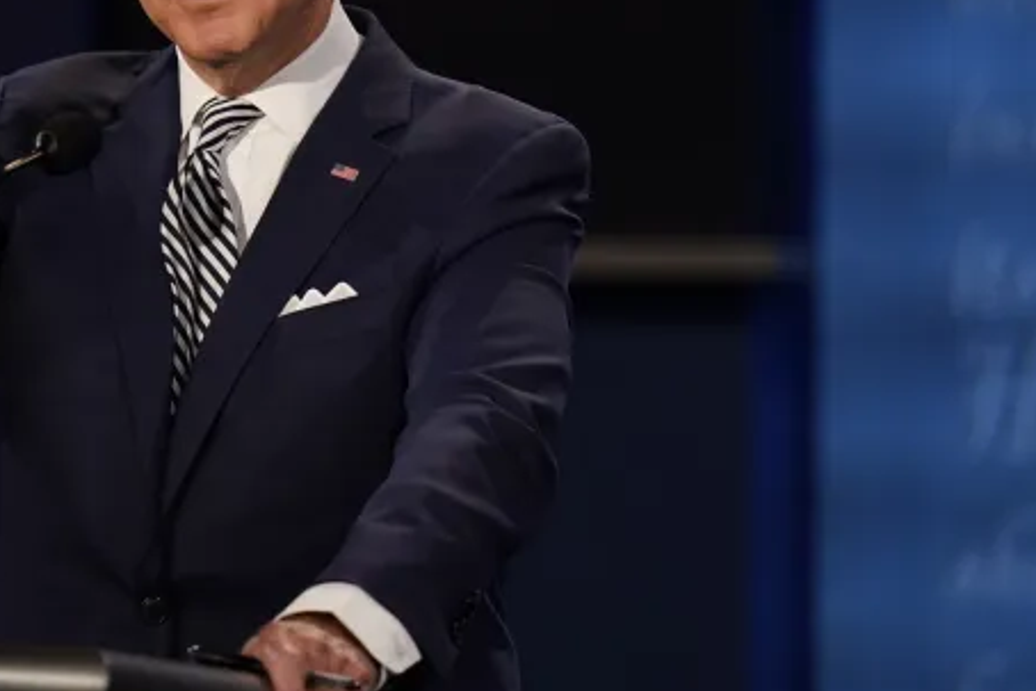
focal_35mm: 670
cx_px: 178
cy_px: 172
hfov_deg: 3.1
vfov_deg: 2.1
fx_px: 19286
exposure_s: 1/400
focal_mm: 400
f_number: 3.5
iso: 3200
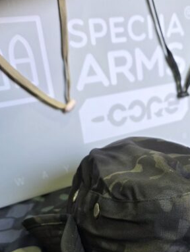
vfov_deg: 38.7
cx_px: 141
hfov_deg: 29.9
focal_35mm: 48
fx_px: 351
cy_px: 186
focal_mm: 6.3
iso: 250
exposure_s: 1/120
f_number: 1.7
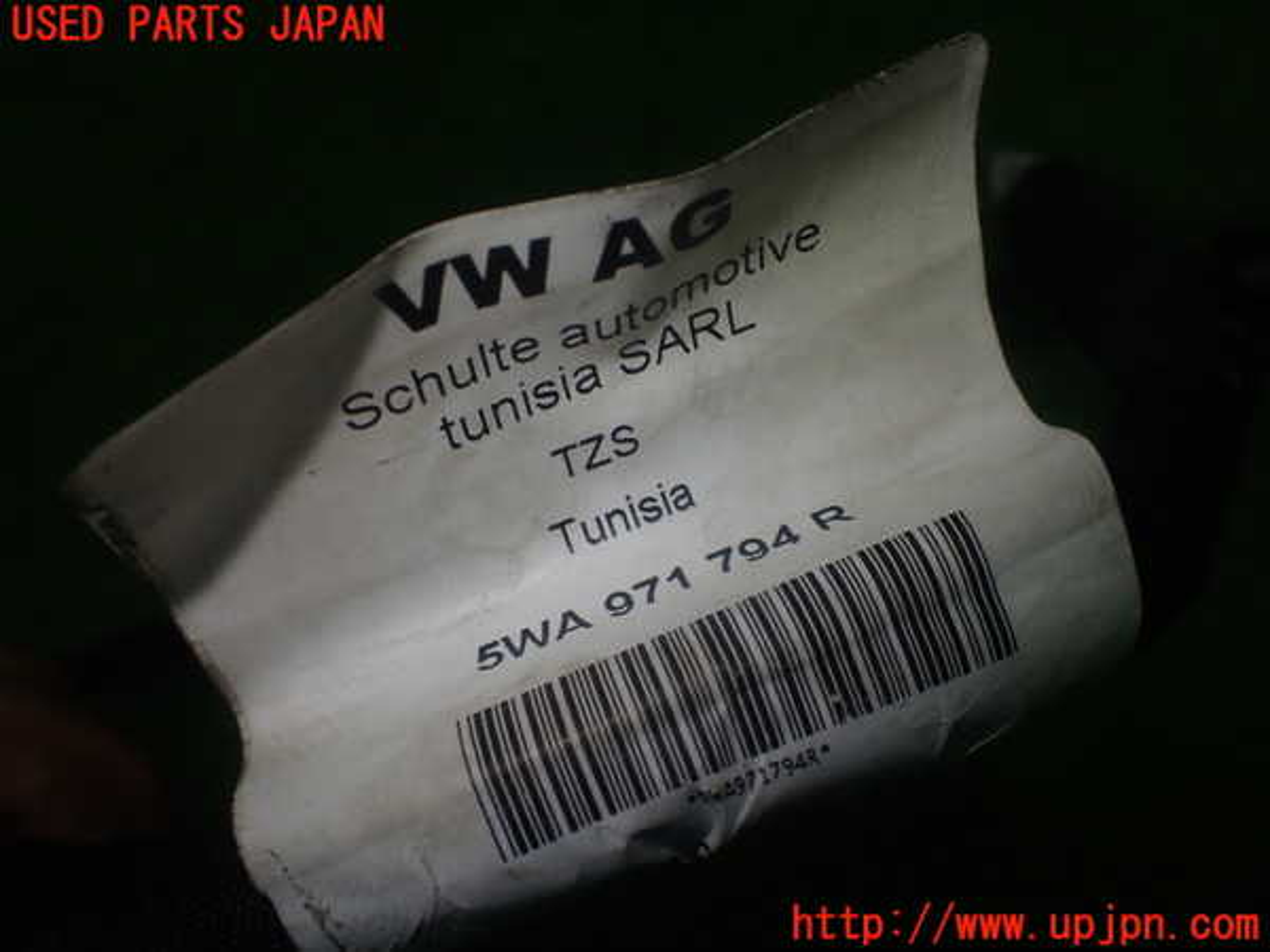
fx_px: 1101
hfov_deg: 60.0
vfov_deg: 46.8
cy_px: 476
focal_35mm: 30
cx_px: 635
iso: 100
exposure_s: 1/160
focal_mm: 5.4
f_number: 3.2
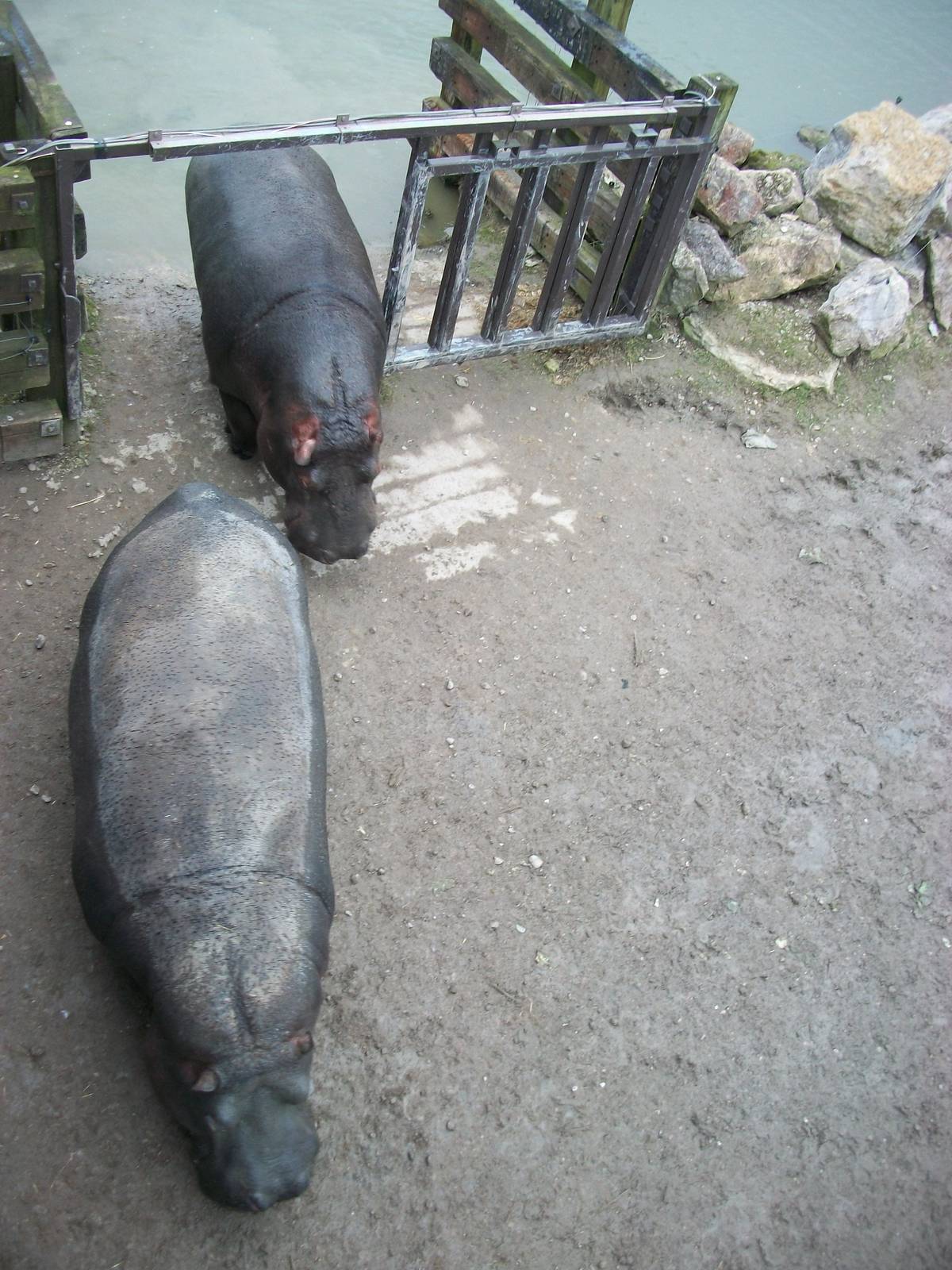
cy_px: 635
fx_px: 1173
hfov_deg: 44.2
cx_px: 476
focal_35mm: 32
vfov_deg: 56.8
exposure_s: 1/30
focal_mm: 5.7
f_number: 2.9
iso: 84
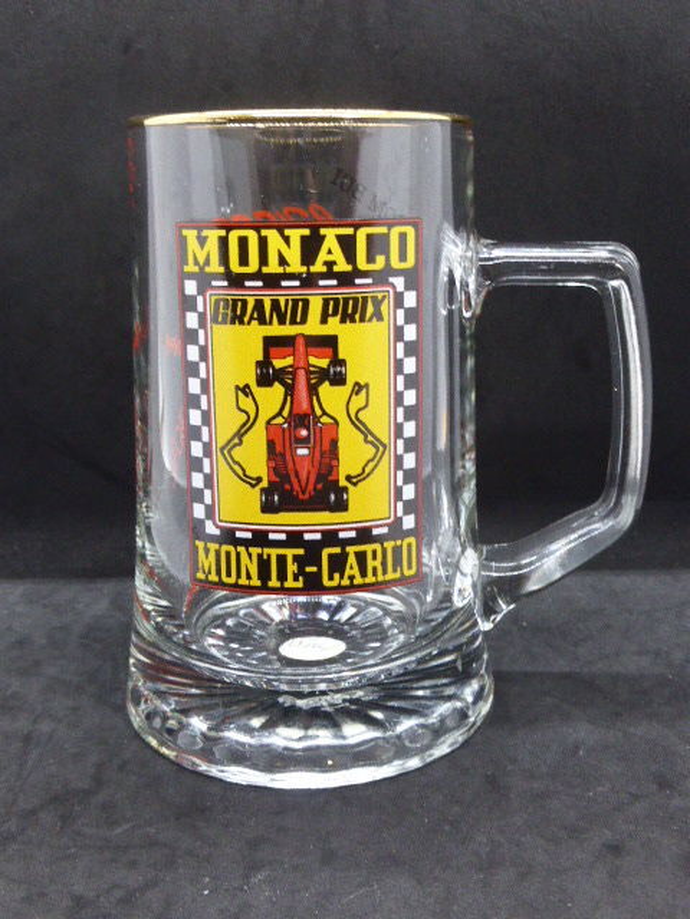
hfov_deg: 36.0
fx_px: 1063
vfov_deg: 46.8
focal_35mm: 40
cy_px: 460
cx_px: 345
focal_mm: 6.9
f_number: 3.9
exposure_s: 1/25
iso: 400
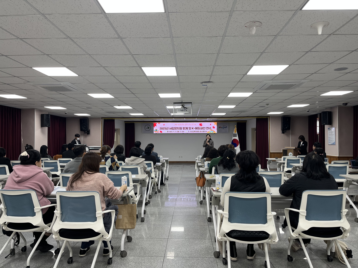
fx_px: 269
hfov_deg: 67.3
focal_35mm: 26
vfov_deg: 53.1
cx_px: 179
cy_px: 134
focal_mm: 5.1
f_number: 1.6
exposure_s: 1/120
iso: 80
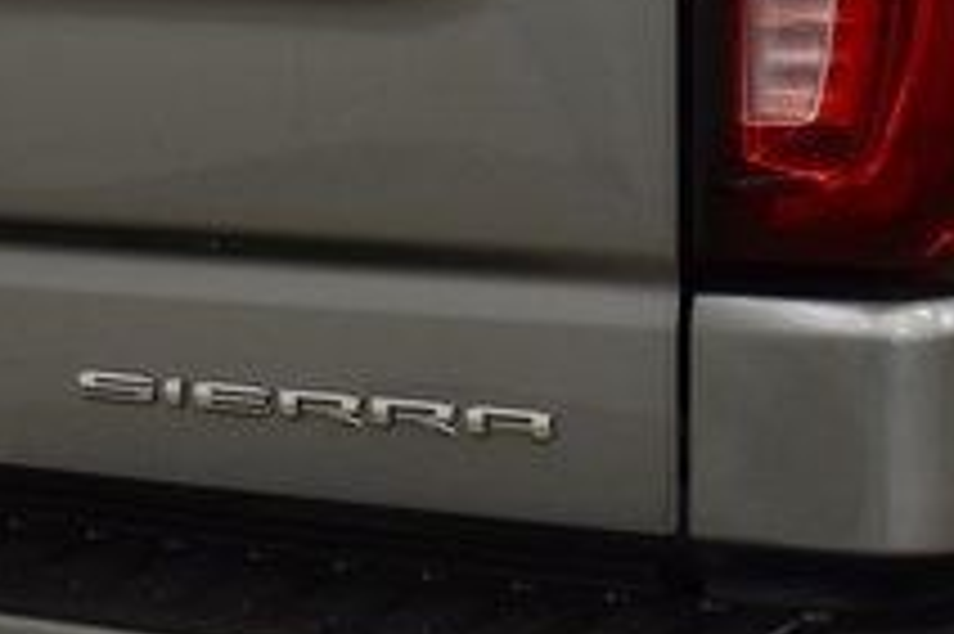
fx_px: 3721
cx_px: -117
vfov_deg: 9.7
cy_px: 281
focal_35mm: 141
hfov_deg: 14.3
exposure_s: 1/60
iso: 1600
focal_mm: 31
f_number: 6.3
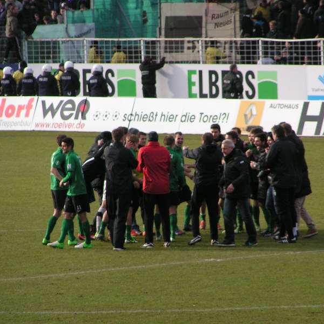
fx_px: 4765
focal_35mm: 450
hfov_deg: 3.9
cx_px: 173
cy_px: 162
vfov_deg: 3.9
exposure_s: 1/400
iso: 50
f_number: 4
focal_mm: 58
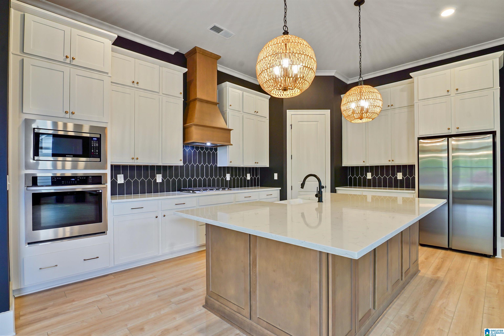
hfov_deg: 96.7
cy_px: 168
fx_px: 224
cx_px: 252
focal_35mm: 16
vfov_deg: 73.7
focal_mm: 11
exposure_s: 1/5
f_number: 11
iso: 200
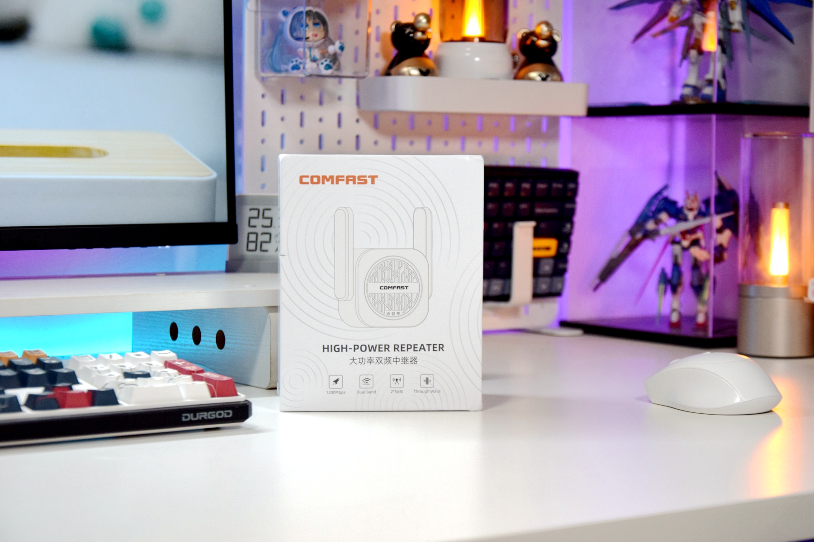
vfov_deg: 17.5
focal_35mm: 78
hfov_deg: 26.0
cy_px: 271
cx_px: 407
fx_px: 1764
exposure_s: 1/80
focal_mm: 52
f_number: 5
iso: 400
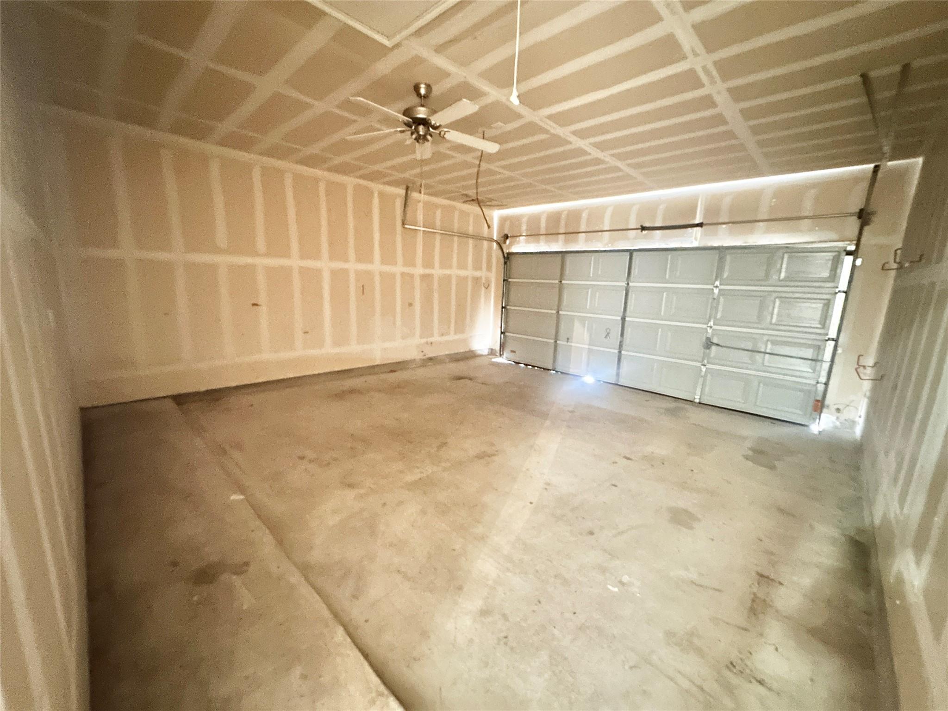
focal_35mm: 14
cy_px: 356
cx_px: 474
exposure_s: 1/4
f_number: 2.2
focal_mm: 2.22
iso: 2000
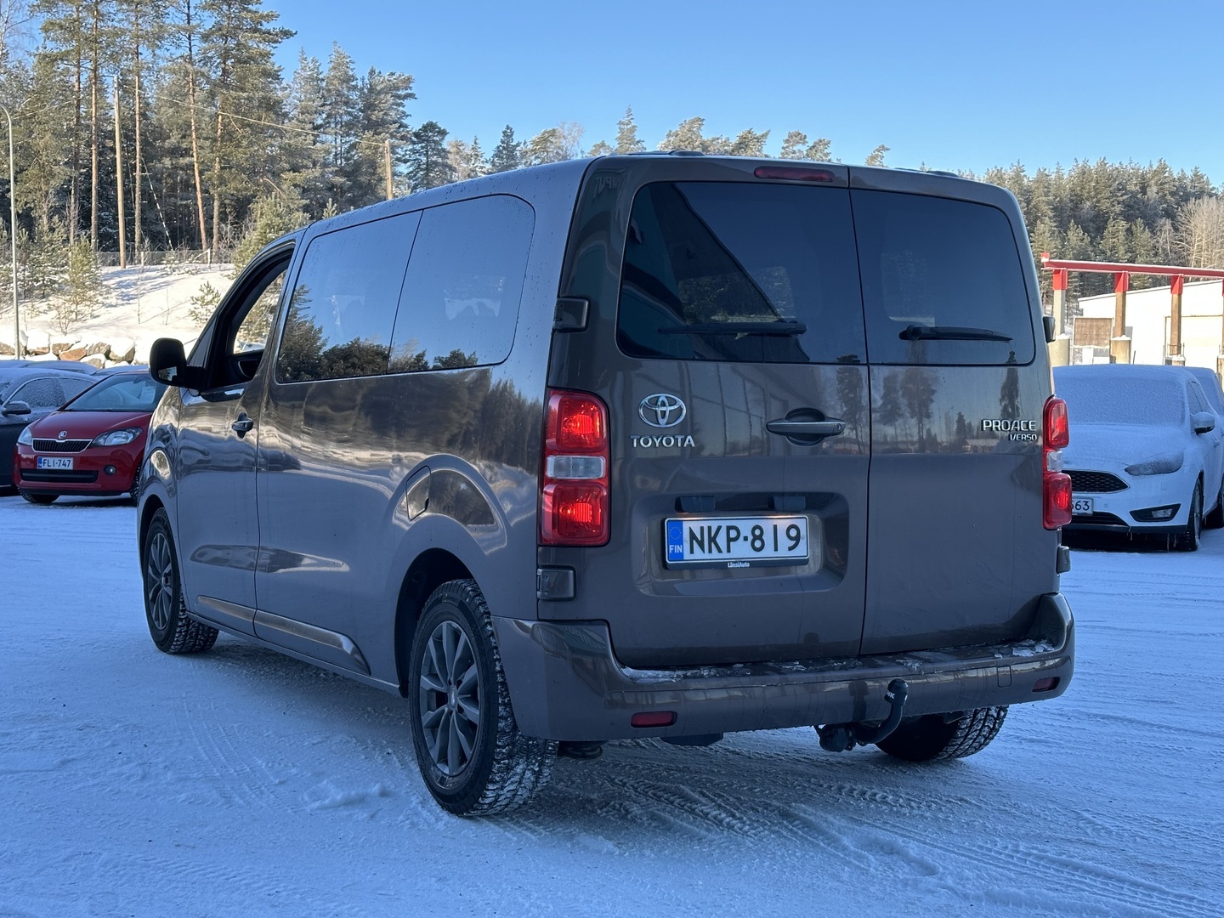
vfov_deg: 30.3
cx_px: 612
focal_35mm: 48
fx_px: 1697
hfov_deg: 39.7
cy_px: 459
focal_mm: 6.86
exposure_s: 1/587
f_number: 1.78
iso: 64
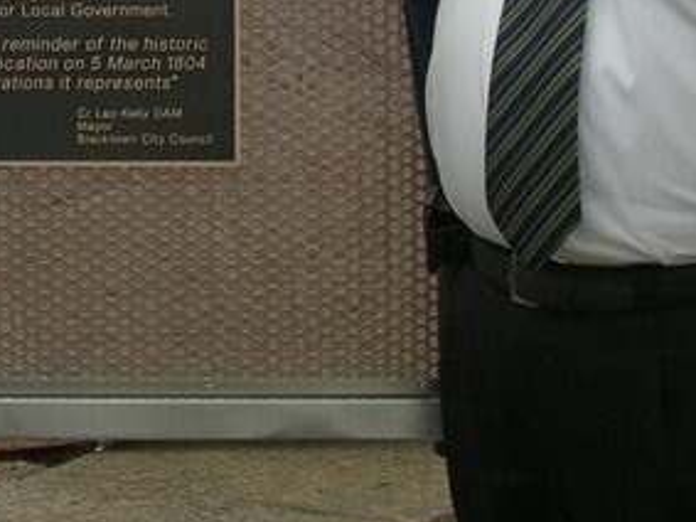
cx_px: 96
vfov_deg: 10.4
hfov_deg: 14.2
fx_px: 2773
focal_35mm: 138
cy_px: -224
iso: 50
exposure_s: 1/60
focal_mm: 10
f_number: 6.4
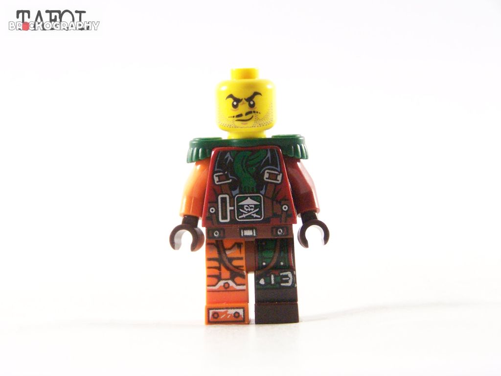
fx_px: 1520
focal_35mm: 105
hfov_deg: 18.7
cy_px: 188
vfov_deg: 14.1
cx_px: 250
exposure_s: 1/60
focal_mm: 17.5
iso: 400
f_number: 3.2
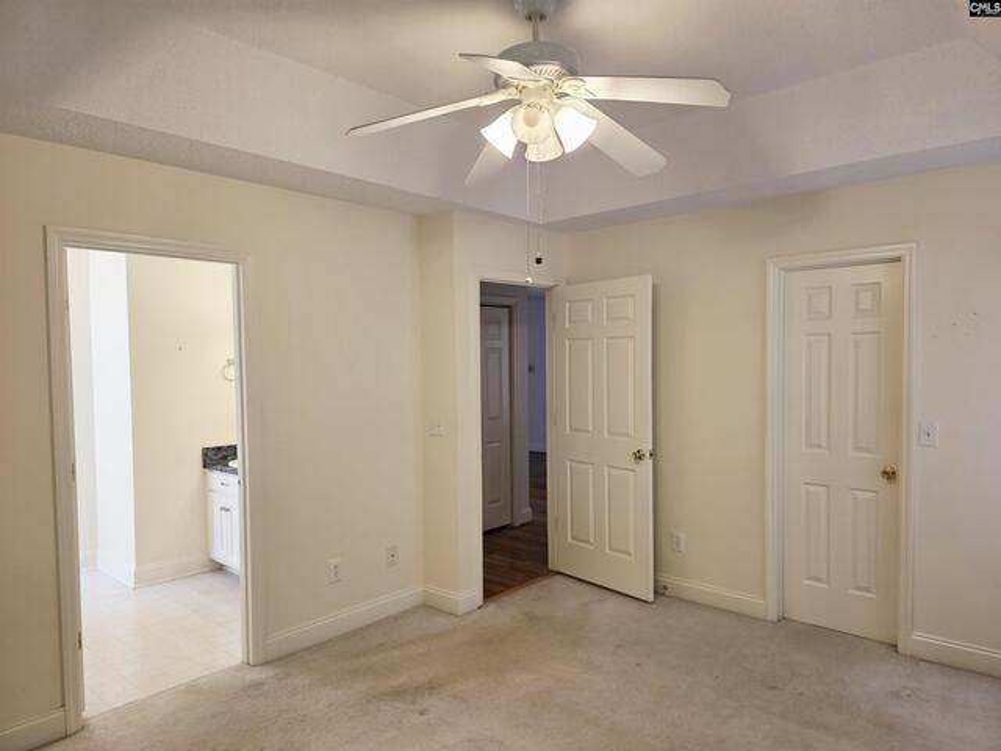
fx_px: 665
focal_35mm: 23
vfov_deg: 58.9
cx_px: 500
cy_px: 376
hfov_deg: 73.9
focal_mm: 6.3
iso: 125
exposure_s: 1/120
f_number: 1.7
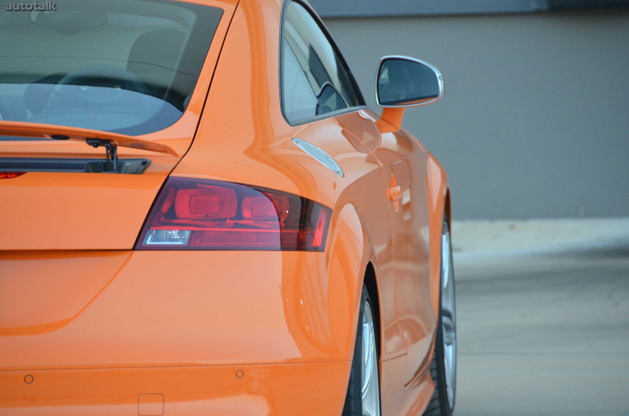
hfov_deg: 6.9
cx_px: 314
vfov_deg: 4.6
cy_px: 208
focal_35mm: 300
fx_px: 5231
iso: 1600
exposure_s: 1/160
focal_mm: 200
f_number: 5.6
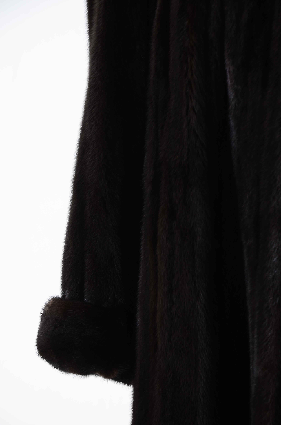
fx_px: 1852
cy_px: 212
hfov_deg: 8.7
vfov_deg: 13.1
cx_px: 140
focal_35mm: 158
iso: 160
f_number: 7.1
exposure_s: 1/80
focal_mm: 105
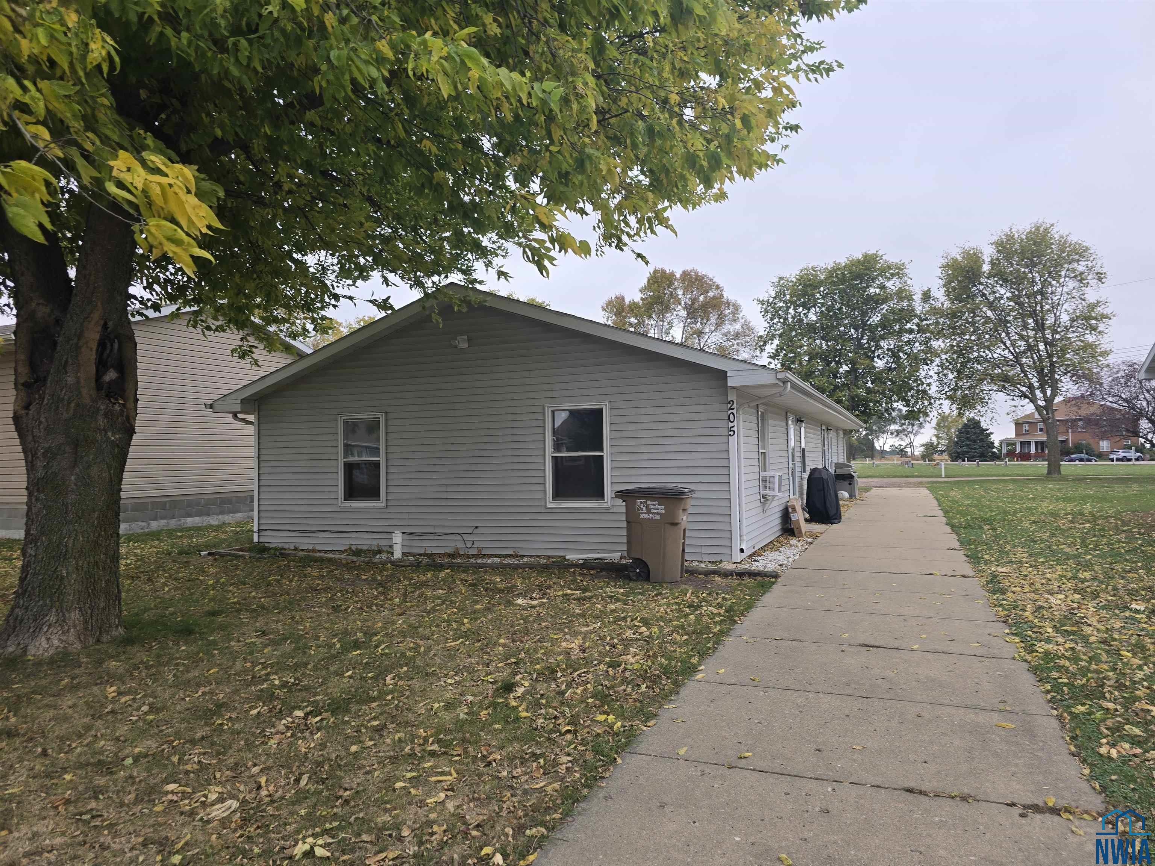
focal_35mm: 23
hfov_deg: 73.9
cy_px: 433
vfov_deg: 58.9
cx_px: 578
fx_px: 767
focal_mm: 6.3
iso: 25
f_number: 1.7
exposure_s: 1/180
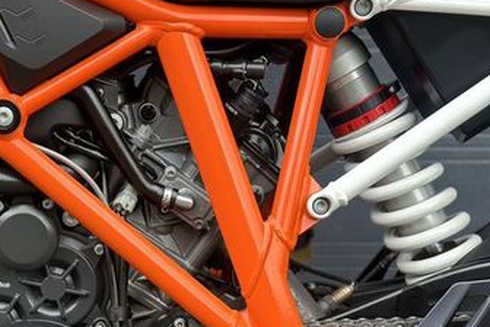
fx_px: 1293
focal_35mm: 95
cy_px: 333
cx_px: 98
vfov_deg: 14.2
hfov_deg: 21.2
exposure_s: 1/229
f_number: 1.78
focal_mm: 6.86
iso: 80
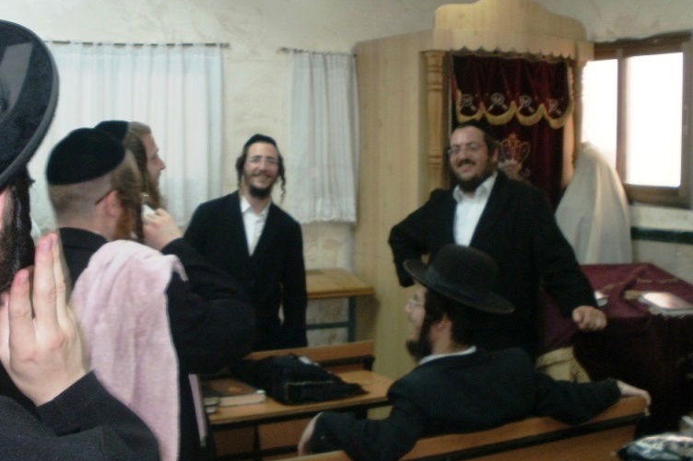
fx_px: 981
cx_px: 288
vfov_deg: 26.5
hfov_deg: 38.8
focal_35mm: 51
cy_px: 225
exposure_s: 1/30
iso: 125
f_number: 3.5
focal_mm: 6.3
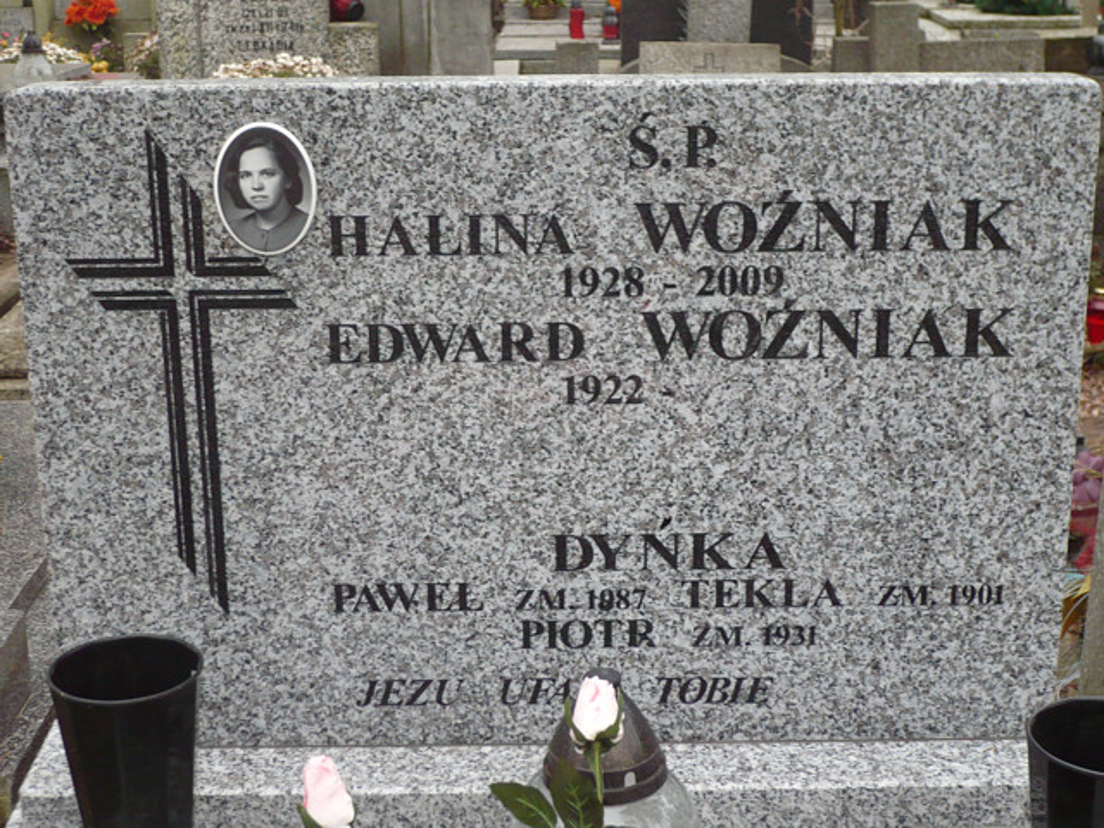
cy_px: 414
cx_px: 552
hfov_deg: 32.2
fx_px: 1914
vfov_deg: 24.4
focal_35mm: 60
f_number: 3.7
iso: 160
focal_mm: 9.9
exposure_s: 1/30
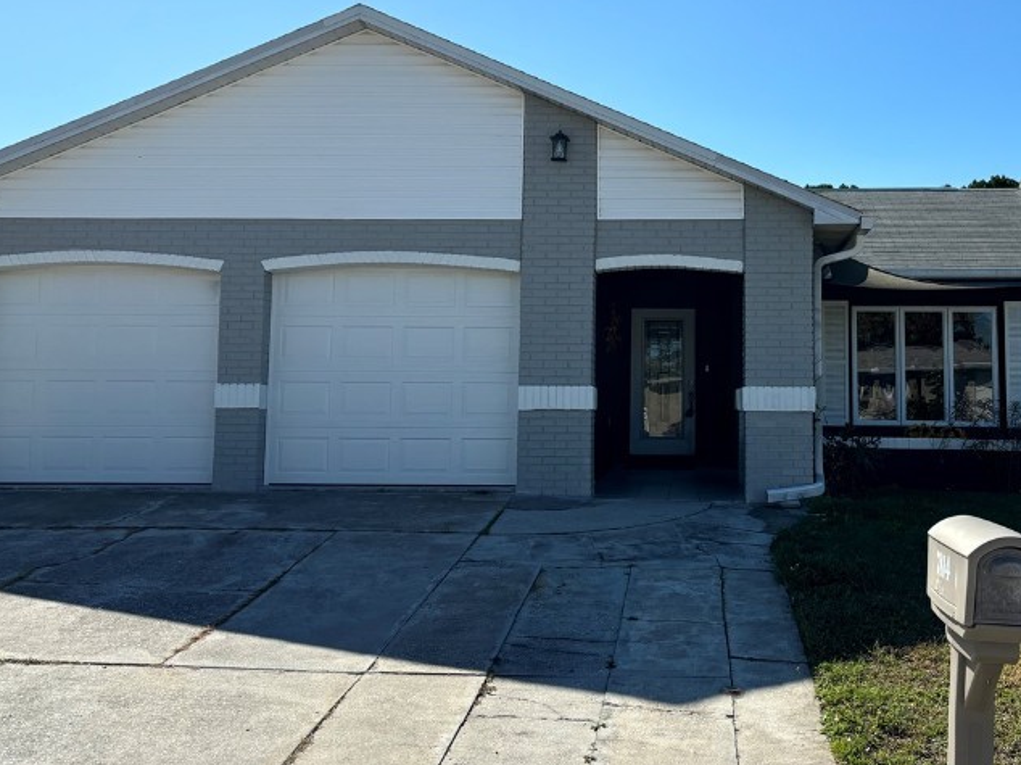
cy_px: 290
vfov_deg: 34.2
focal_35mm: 42
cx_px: 660
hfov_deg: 44.3
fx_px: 1238
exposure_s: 1/4082
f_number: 1.6
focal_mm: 5.96
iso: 50
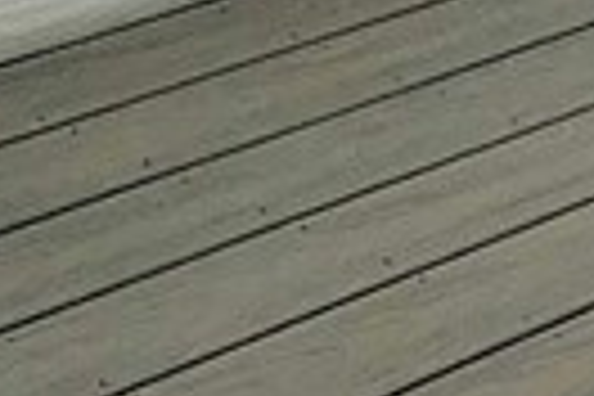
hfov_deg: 8.6
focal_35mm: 226
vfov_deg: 5.7
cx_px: -598
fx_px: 3729
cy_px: -814
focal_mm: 3.99
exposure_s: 1/873
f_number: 1.8
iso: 20
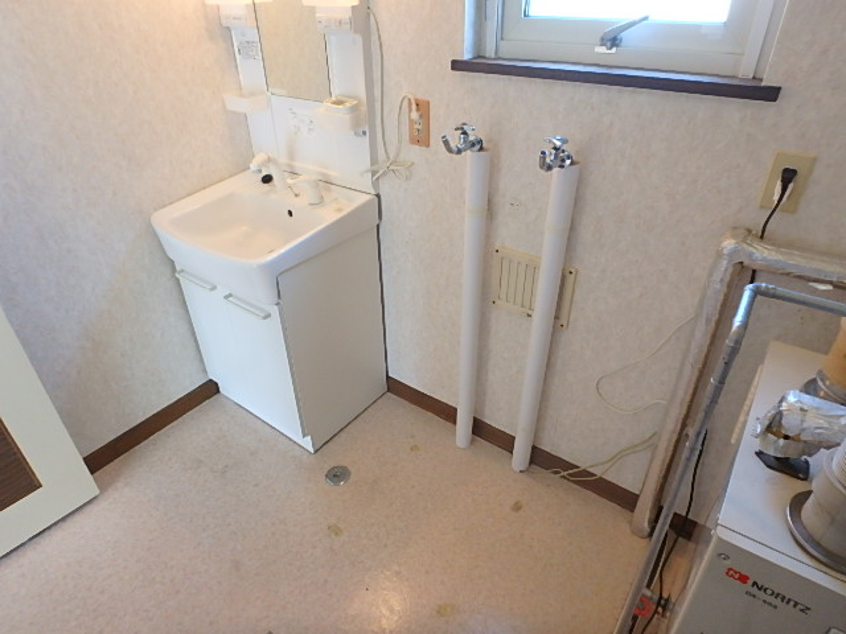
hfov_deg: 79.0
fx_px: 513
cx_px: 423
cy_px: 317
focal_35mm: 21
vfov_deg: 63.4
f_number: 3.5
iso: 320
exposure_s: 1/30
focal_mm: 3.7
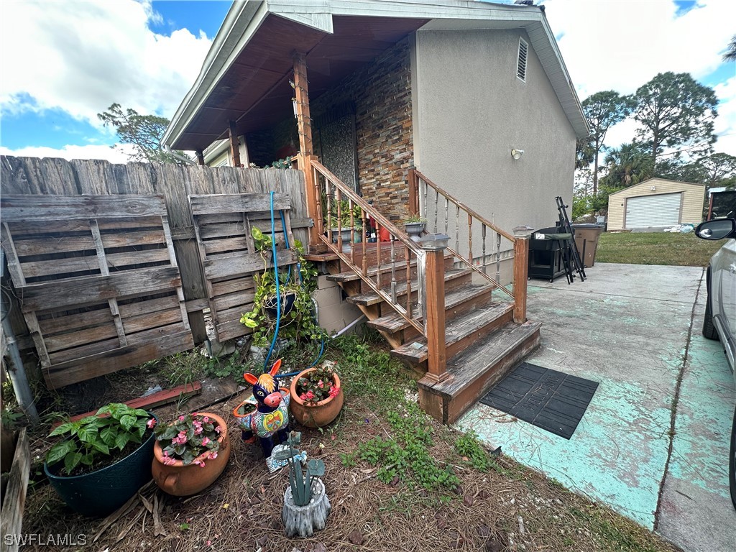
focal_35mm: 14
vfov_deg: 85.7
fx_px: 298
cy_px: 276
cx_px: 368
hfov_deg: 102.1
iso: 40
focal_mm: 2.22
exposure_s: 1/183
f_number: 2.2
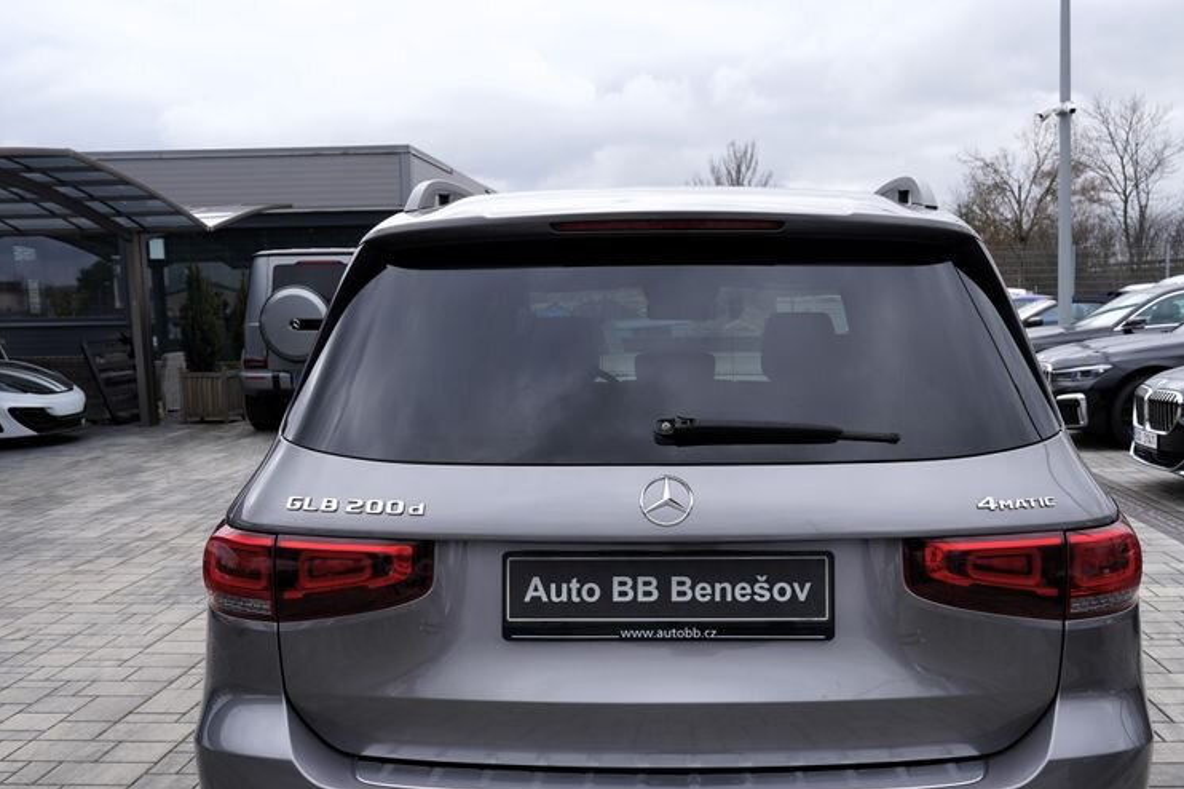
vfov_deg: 33.0
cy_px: 543
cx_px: 662
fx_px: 1315
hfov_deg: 48.4
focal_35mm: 40
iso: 100
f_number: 7.1
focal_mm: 29
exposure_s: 1/200
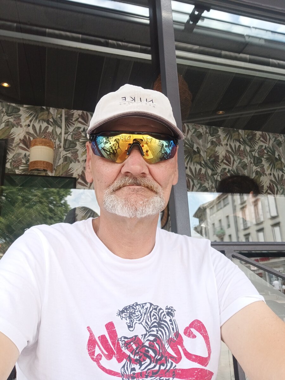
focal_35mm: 29
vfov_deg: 61.7
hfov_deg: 48.2
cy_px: 190
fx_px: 318
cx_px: 142
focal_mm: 3.82
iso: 110
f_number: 2
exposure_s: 1/130
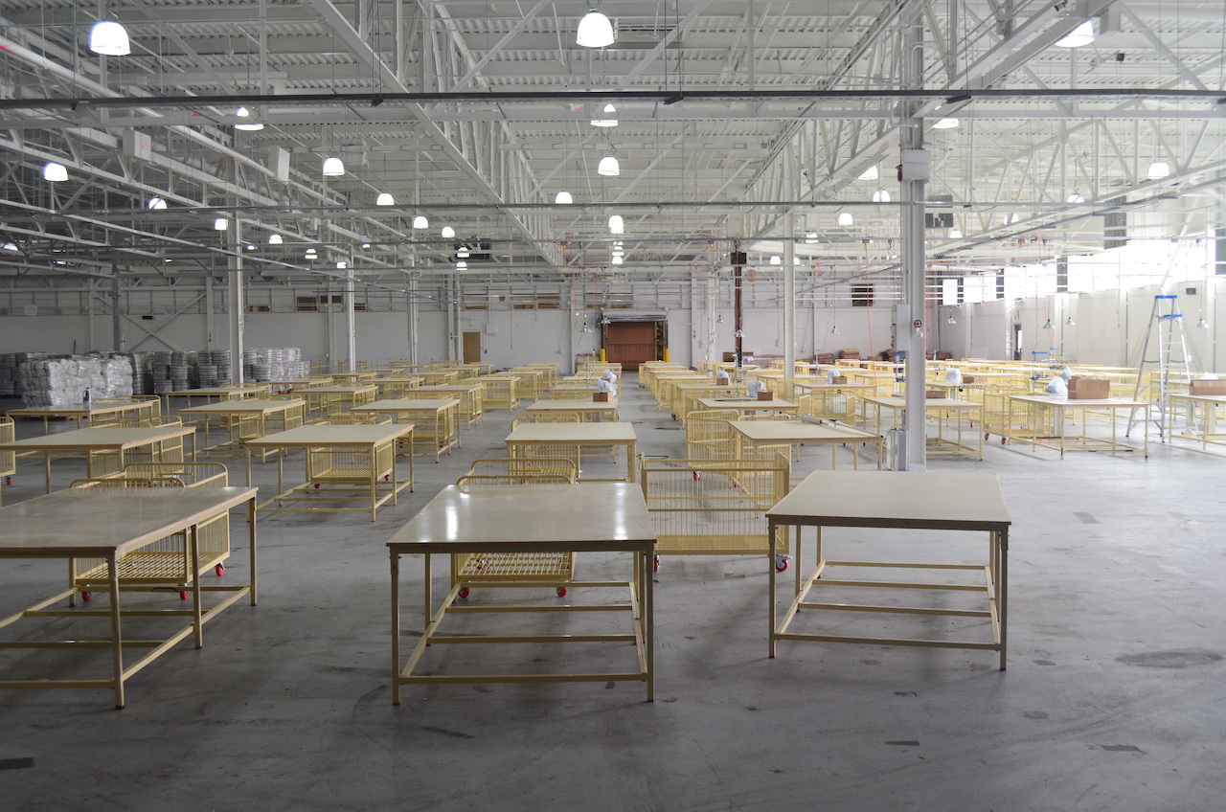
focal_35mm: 36
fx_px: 1224
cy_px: 406
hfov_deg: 53.2
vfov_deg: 36.7
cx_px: 613
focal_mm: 24
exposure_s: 1/13
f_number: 6.3
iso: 800
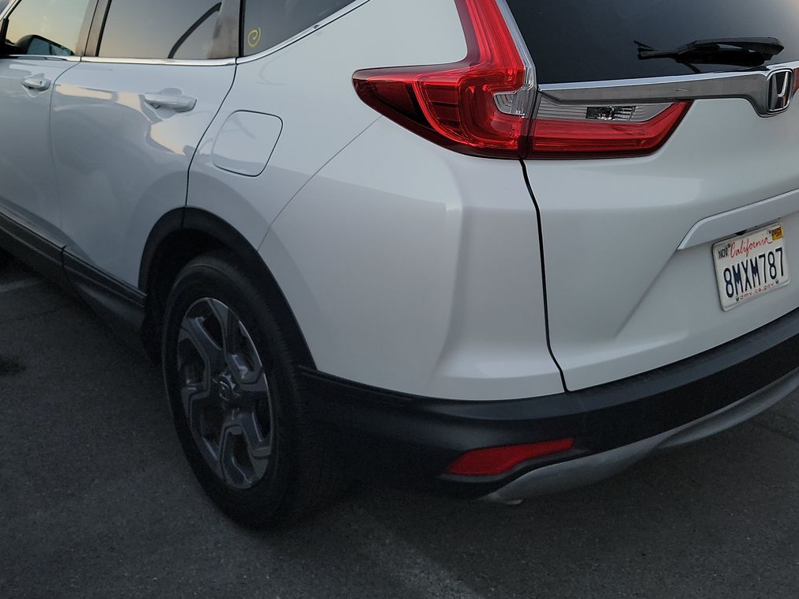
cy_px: 168
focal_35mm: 38
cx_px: 378
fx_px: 877
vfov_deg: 37.0
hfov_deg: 49.0
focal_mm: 6.7
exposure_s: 1/59
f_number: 1.8
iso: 213
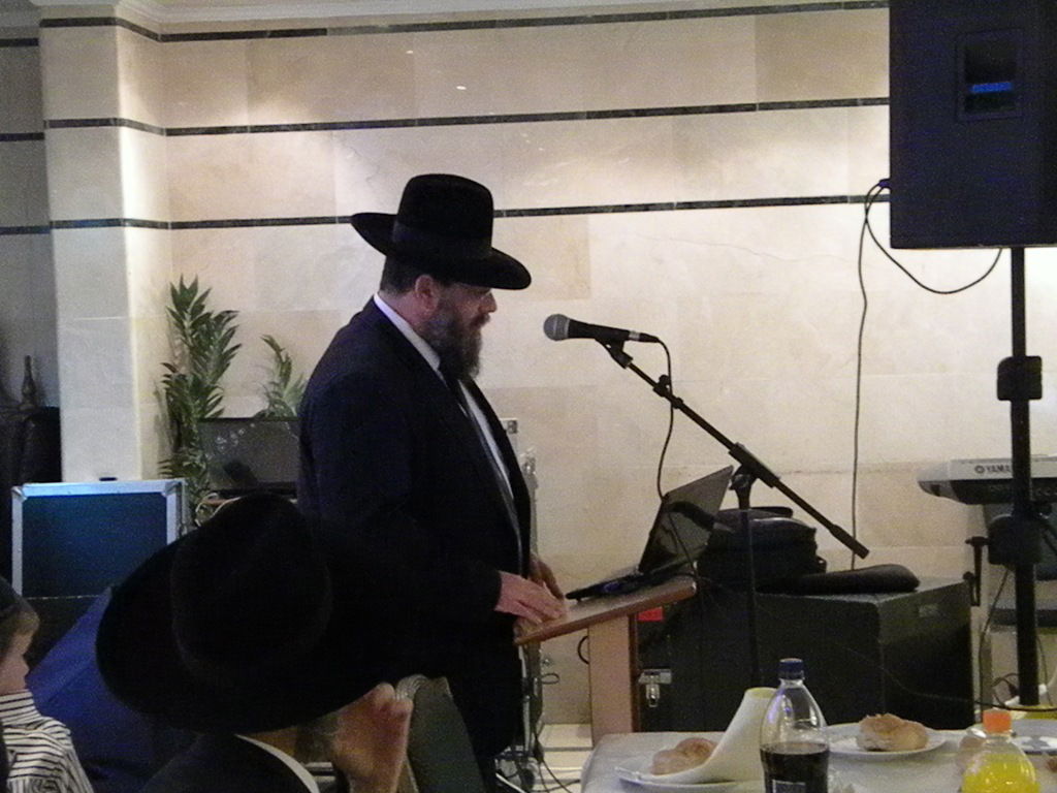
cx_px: 528
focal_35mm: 67
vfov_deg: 21.9
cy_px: 396
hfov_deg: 29.0
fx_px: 2046
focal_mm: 12.2
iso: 3200
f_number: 4.3
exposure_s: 1/35
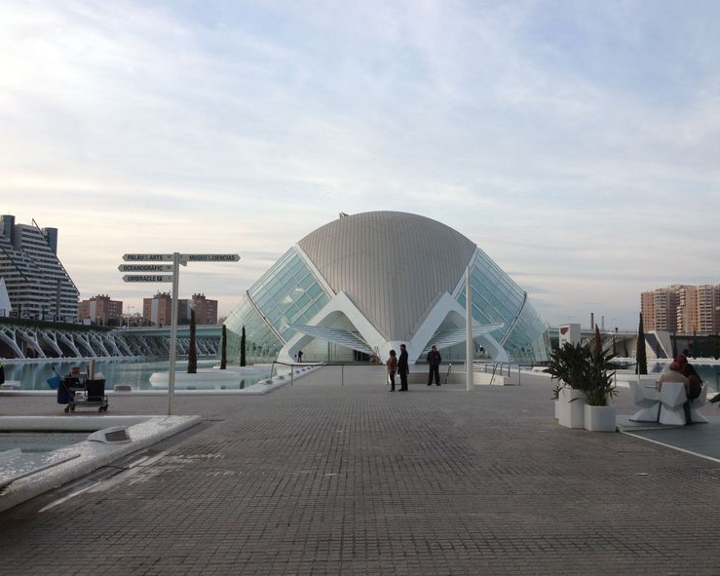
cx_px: 378
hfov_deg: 49.1
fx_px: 788
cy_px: 290
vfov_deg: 40.1
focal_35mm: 37
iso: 50
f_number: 2.4
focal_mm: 4.28
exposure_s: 1/224
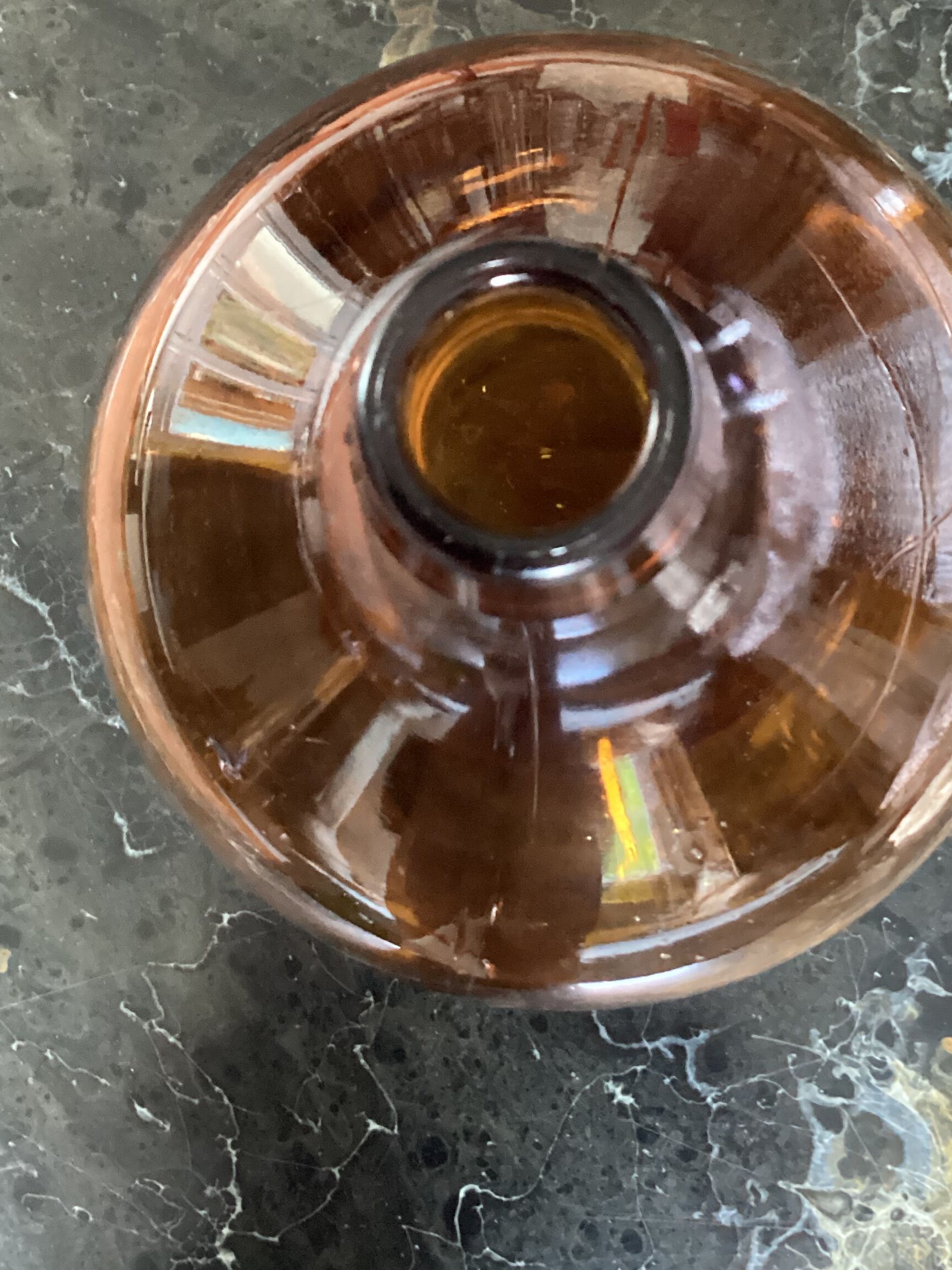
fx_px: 1613
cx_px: 521
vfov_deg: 42.3
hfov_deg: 32.9
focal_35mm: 44
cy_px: 404
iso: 640
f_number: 2.4
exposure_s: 1/24
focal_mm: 3.3
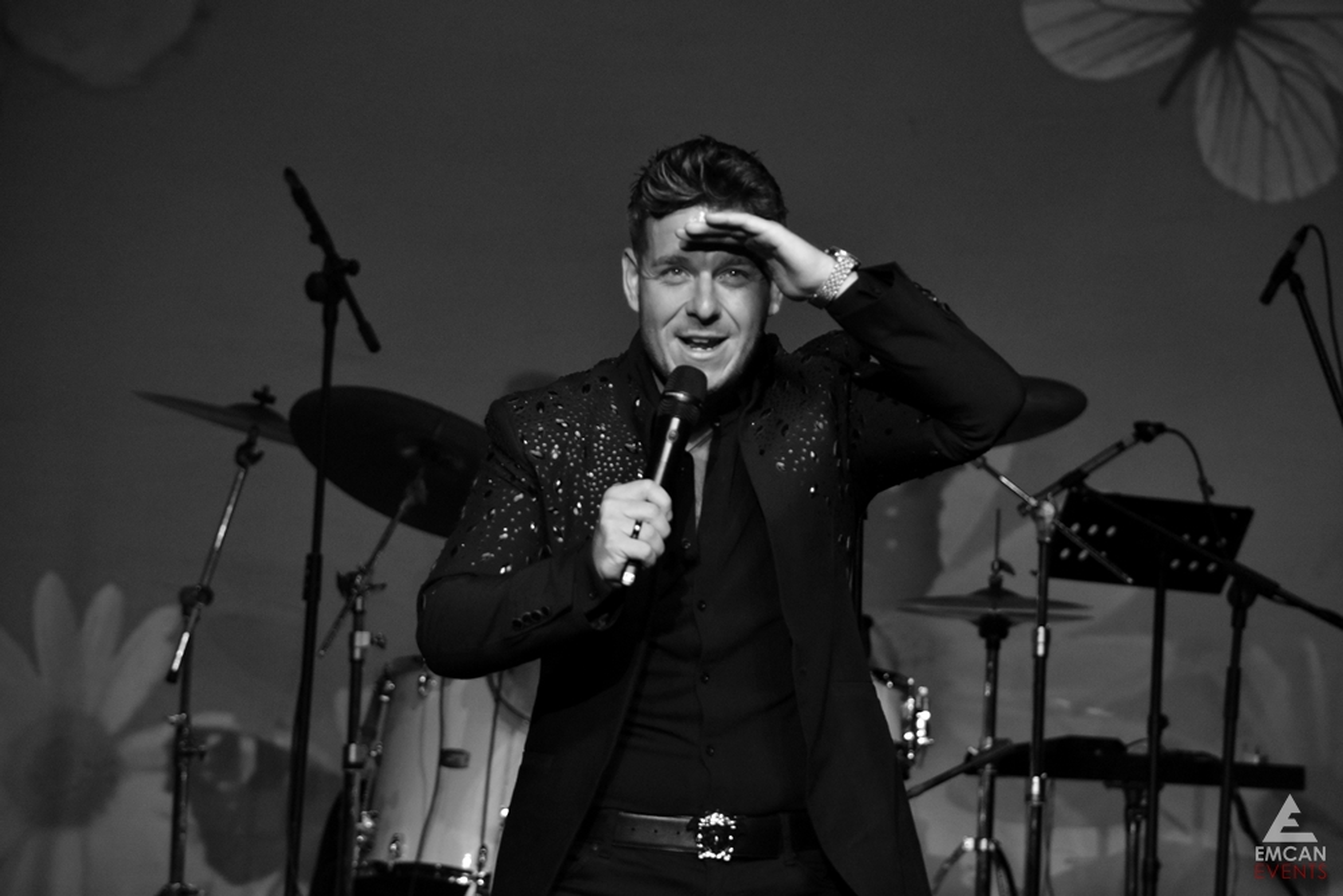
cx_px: 672
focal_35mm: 180
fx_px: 6716
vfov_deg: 7.6
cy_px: 448
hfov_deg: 11.4
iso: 1600
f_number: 5.6
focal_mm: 120
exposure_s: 1/160
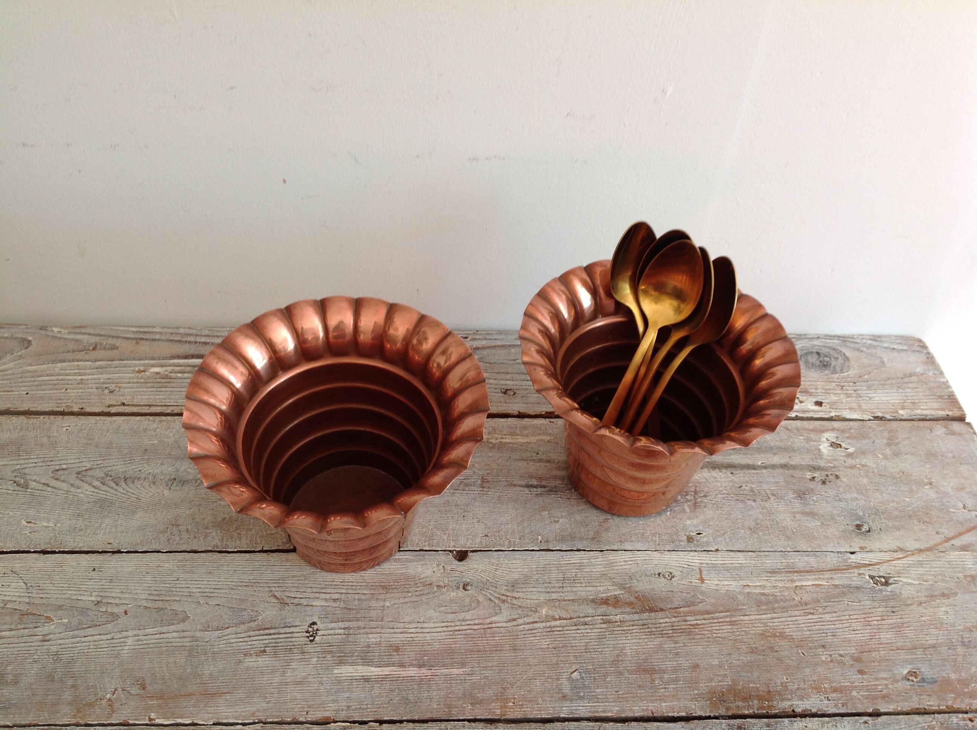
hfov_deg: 52.7
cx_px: 488
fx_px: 986
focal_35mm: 35
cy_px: 365
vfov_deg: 40.6
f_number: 2.4
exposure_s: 1/20
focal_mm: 4.28
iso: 50
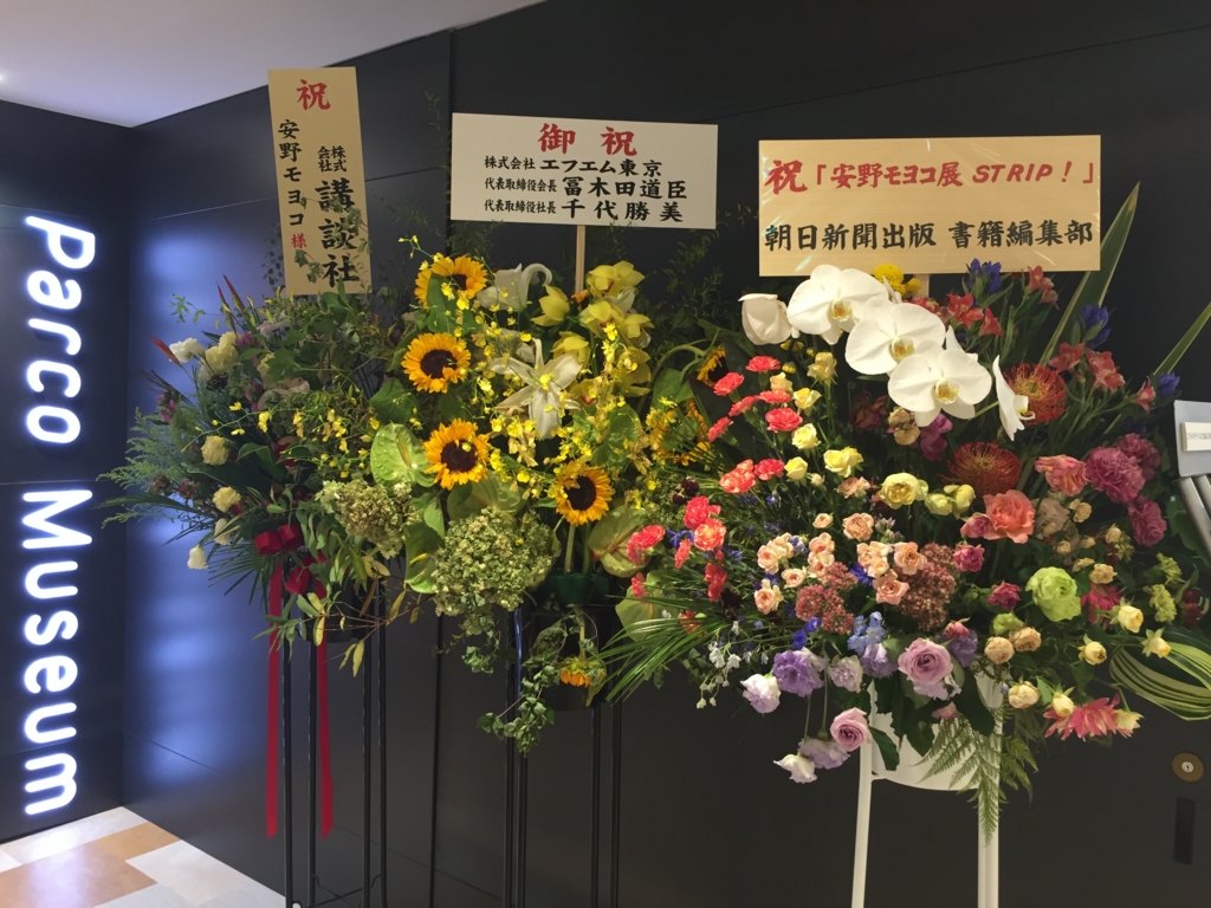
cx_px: 606
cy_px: 454
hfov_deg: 61.7
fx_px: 1015
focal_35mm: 29
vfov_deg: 48.2
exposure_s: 1/30
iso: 80
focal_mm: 4.15
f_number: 2.2
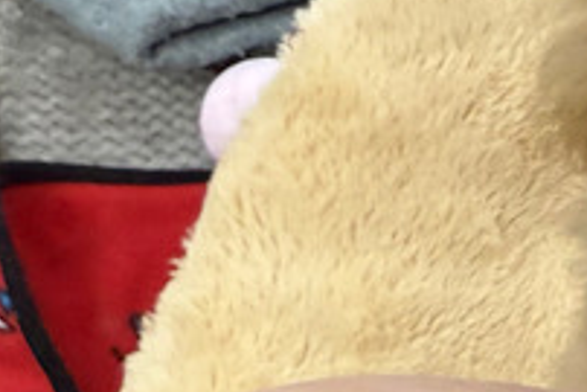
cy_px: 491
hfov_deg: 22.6
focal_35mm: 79
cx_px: 788
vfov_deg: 16.5
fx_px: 1289
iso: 250
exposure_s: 1/100
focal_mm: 2.22
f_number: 2.2
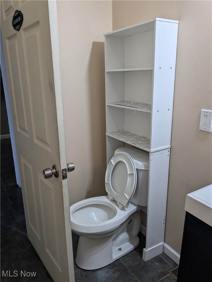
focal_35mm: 27
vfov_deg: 65.3
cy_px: 141
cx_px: 106
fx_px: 220
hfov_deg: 51.4
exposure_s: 1/120
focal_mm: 4.38
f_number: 1.73
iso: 127
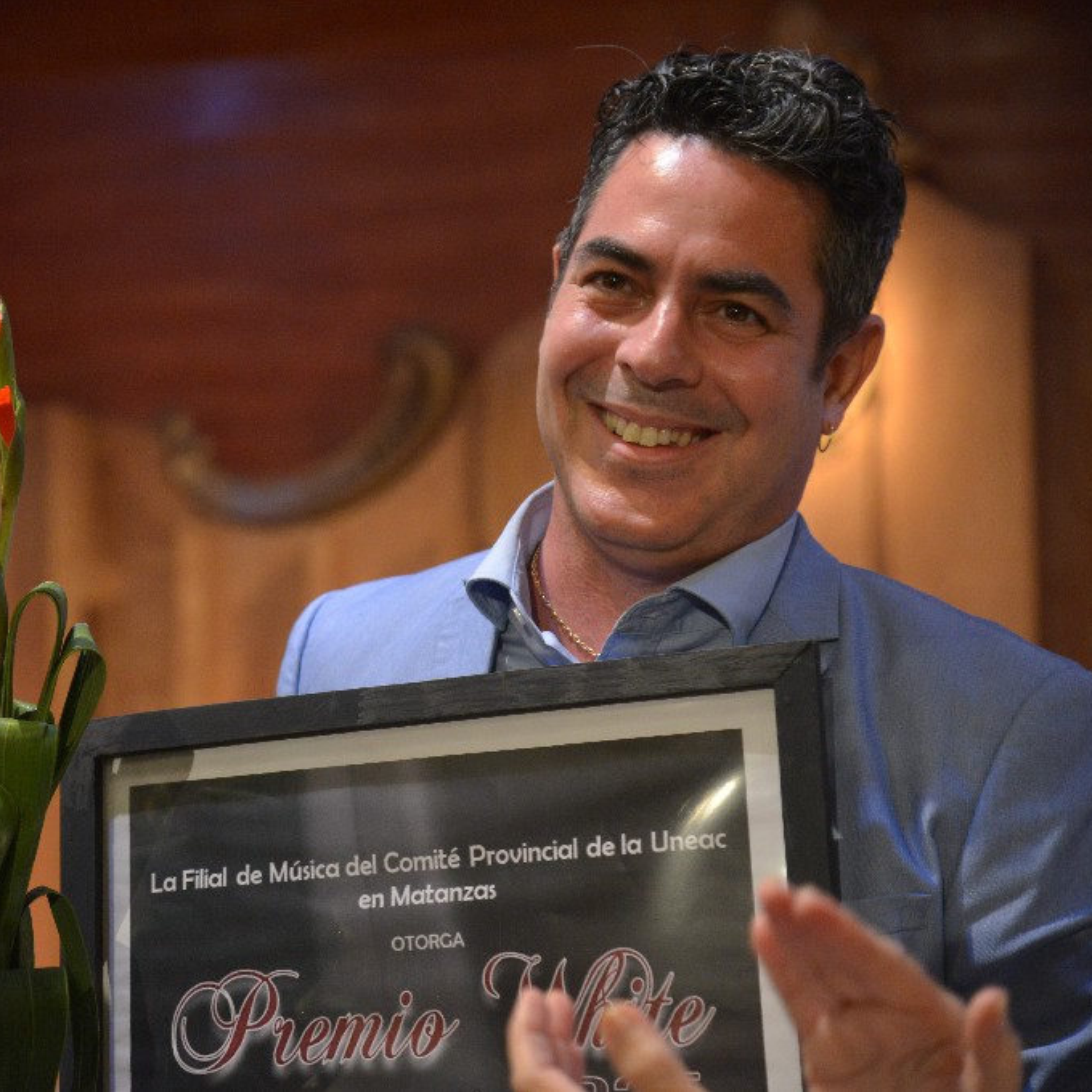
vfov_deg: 16.6
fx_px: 3747
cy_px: 545
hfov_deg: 16.5
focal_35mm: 105
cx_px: 278
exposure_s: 1/250
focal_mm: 82
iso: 4000
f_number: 5
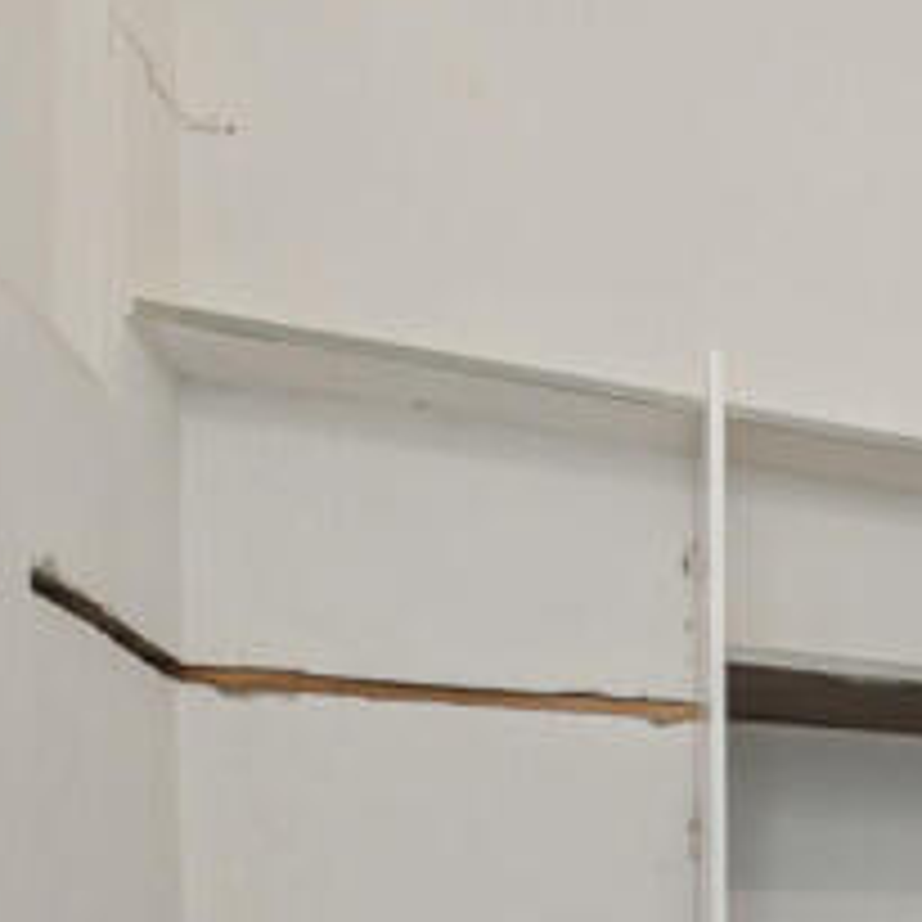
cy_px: 938
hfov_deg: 33.0
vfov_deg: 38.5
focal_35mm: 38
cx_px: 1185
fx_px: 1145
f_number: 2.8
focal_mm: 14
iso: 800
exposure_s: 1/125
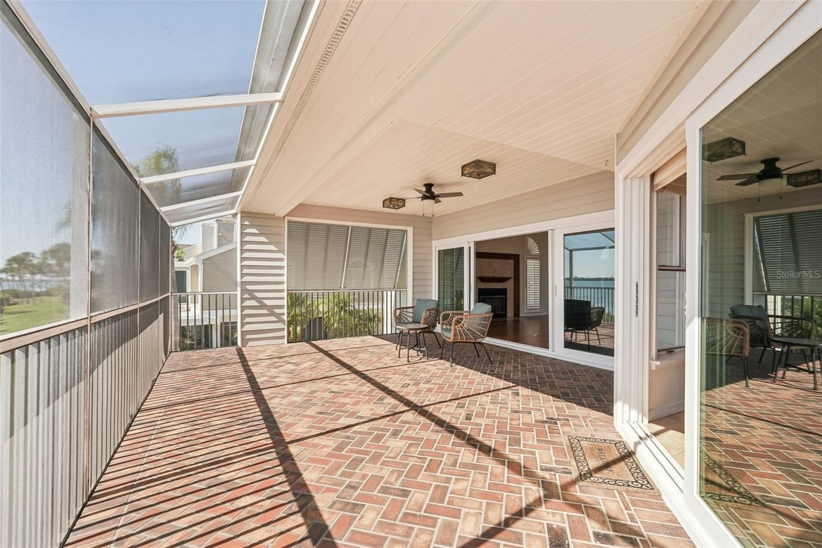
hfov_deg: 96.7
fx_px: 365
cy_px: 274
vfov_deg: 73.7
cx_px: 411
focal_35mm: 16
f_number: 8
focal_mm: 16
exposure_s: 1/320
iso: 400
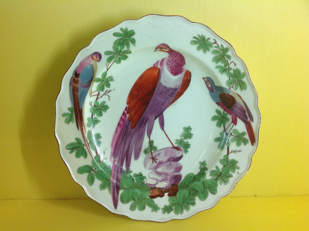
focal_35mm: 35
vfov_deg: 40.6
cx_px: 154
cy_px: 116
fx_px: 312
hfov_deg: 52.7
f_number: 2.4
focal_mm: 4.28
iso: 50
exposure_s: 1/24
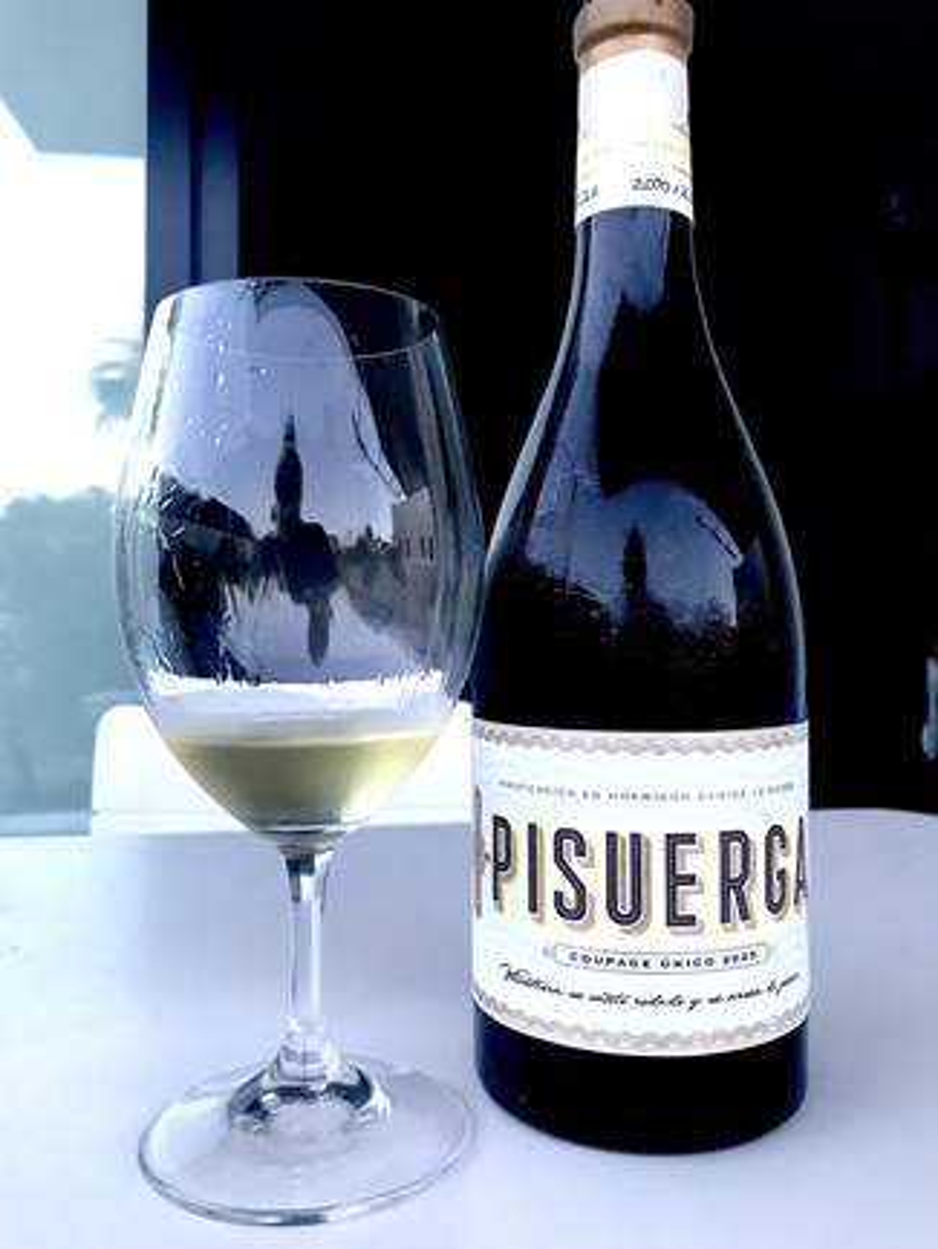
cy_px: 624
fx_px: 1011
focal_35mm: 28
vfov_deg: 63.4
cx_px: 469
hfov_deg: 49.8
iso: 40
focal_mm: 3.99
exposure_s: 1/17
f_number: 1.8
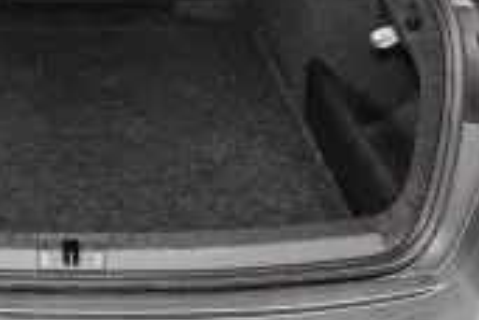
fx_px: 758
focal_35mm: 57
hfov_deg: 33.2
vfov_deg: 22.3
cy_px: -39
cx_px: 45
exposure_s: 1/50
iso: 250
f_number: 1.6
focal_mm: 5.4
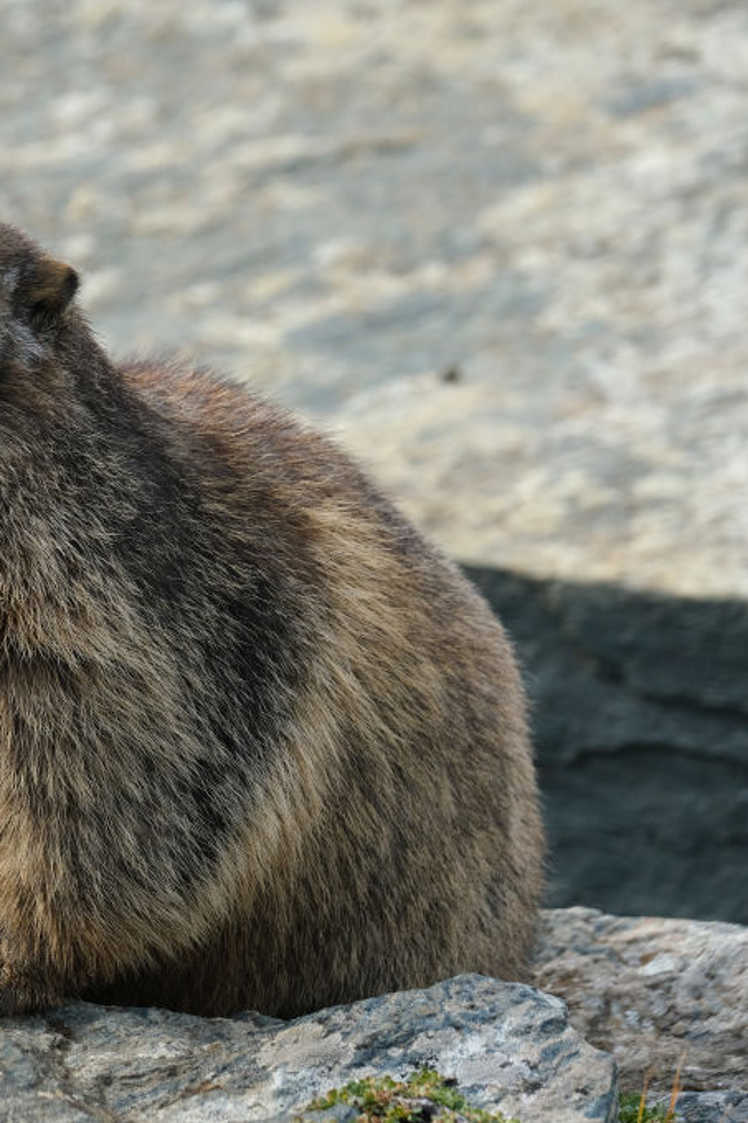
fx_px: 15403
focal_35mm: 494
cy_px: 561
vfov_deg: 4.2
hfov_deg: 2.8
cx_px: -50
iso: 400
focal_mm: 218.7
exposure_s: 1/500
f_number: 5.6
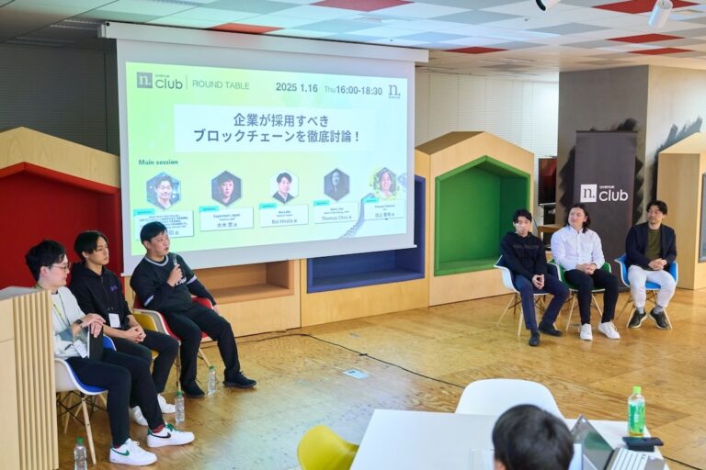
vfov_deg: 34.2
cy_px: 235
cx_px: 353
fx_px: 765
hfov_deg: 49.6
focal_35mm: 39
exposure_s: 1/125
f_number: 2.8
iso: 1000
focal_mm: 39
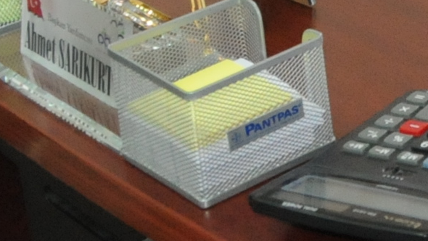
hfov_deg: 11.3
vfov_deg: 6.7
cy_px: -359
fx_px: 1941
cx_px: 884
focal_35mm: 171
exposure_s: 1/125
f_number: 5.6
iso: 1600
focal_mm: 20
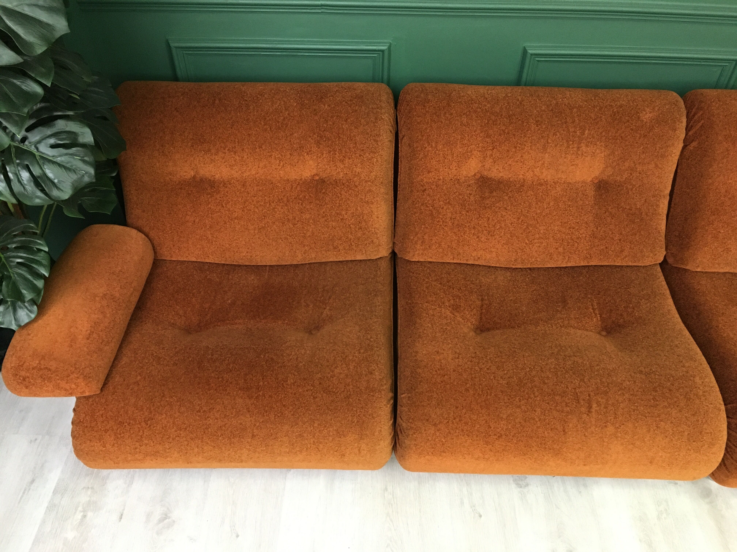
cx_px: 368
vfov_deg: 48.2
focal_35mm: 29
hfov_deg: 61.7
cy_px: 276
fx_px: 617
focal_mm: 4.15
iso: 200
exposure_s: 1/17
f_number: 2.2
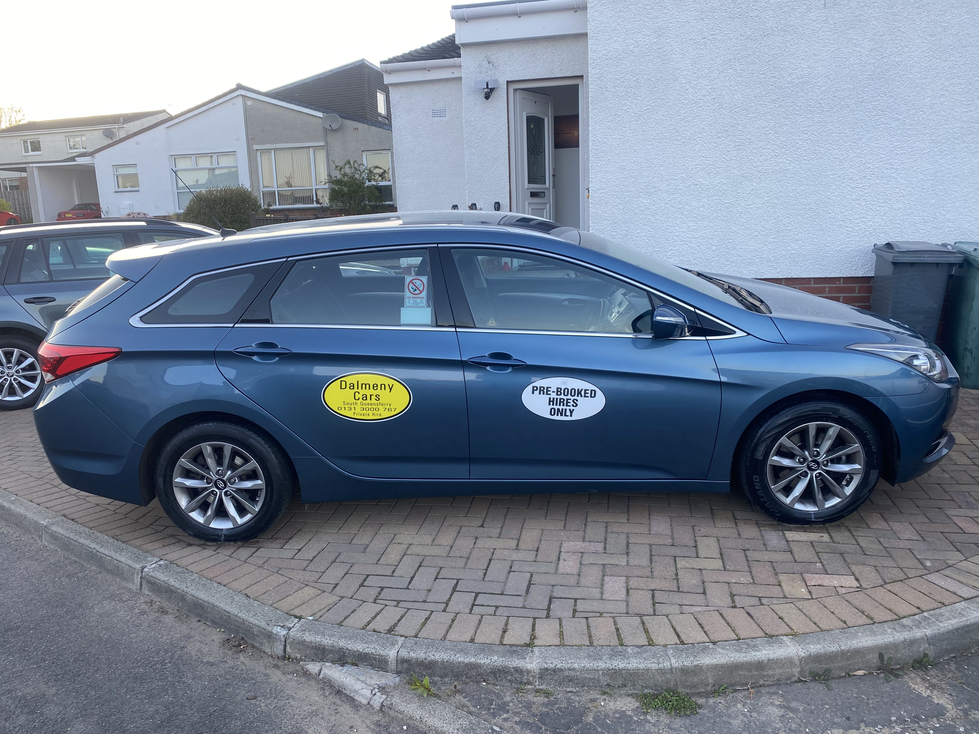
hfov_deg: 67.3
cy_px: 367
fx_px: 735
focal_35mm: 26
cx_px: 490
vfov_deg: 53.1
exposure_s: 1/122
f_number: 1.8
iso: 32
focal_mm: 4.25
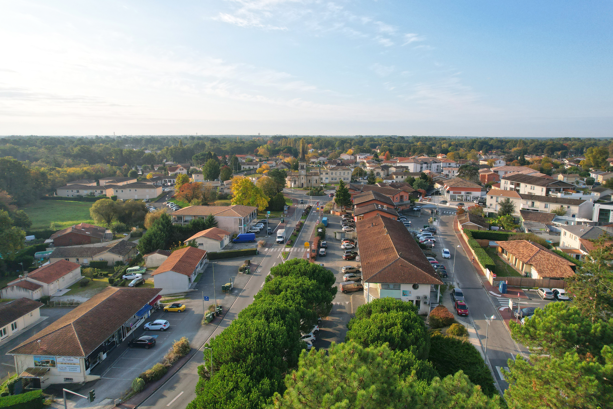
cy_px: 204
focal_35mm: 22
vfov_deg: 57.2
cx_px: 306
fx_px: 375
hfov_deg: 78.6
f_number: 2.8
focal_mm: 8.38
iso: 100
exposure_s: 1/400
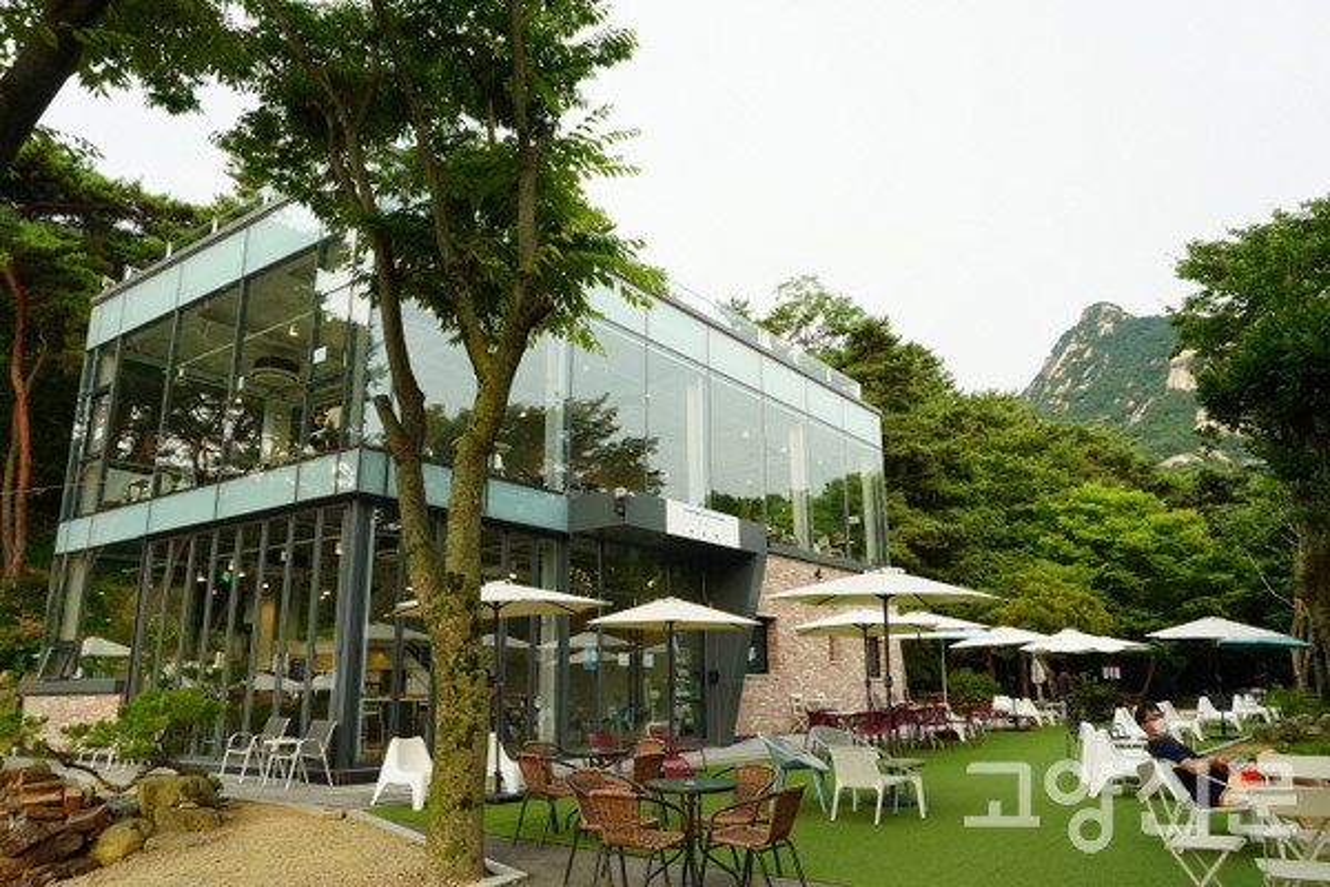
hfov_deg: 70.4
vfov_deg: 50.4
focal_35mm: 26
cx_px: 665
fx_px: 942
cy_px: 444
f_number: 4.5
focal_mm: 17
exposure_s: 1/60
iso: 100
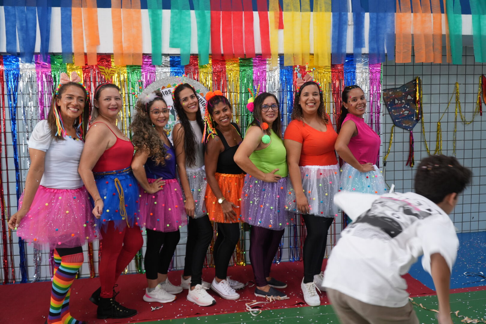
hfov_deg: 61.9
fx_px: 405
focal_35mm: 30
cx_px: 243
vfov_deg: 43.6
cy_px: 162
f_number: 4
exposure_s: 1/125
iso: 640
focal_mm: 20
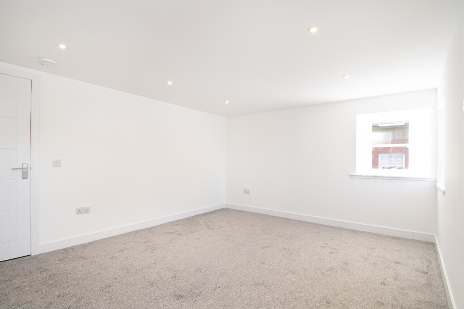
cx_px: 232
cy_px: 154
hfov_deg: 100.4
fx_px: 193
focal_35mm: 15
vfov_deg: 77.3
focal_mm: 10
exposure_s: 1/15
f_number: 9
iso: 200
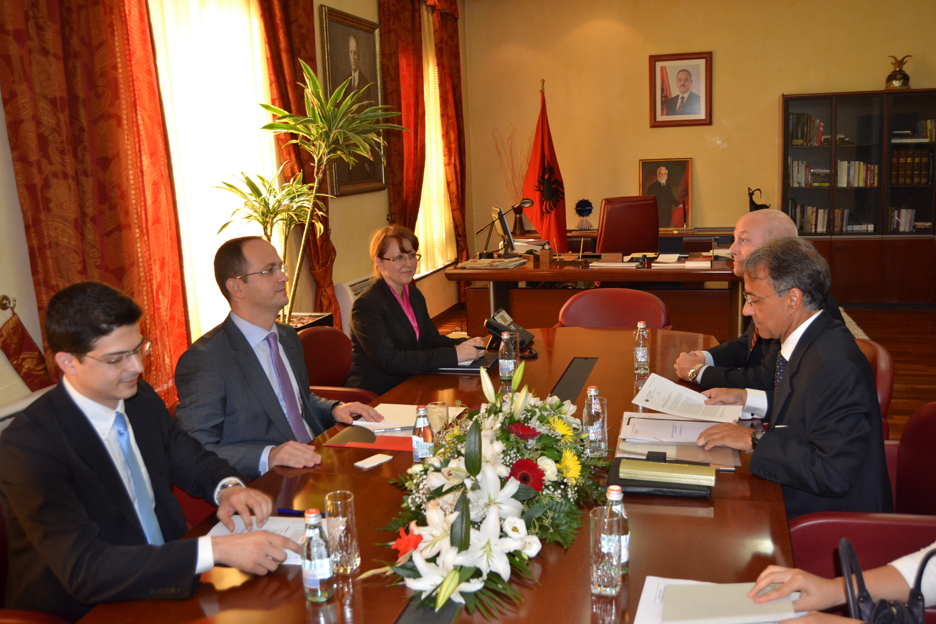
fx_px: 858
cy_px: 312
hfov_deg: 57.2
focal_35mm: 33
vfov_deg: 40.0
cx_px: 468
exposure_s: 1/60
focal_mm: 22
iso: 560
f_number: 3.5
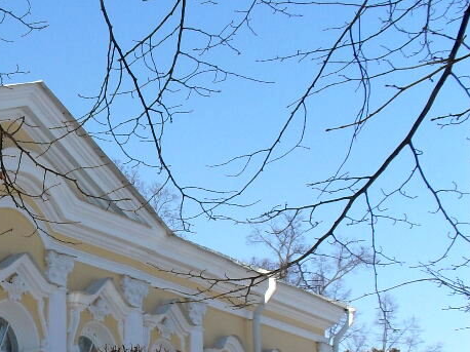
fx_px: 1153
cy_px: 286
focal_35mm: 85
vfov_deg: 17.2
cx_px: -49
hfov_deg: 21.8
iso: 80
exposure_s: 1/250
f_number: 8.3
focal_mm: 6.3
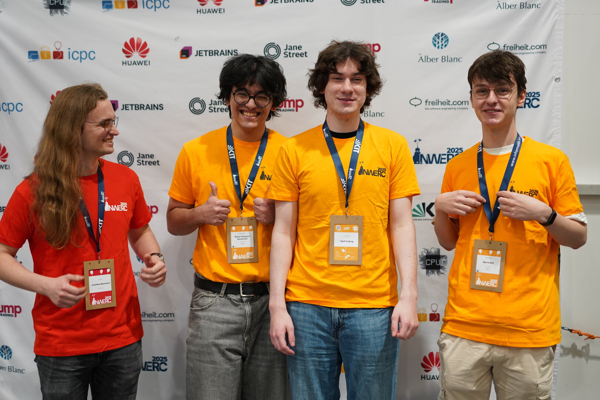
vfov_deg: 27.0
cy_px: 200
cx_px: 300
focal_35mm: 50
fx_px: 833
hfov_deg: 39.6
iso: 640
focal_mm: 50
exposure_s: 1/125
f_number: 1.8
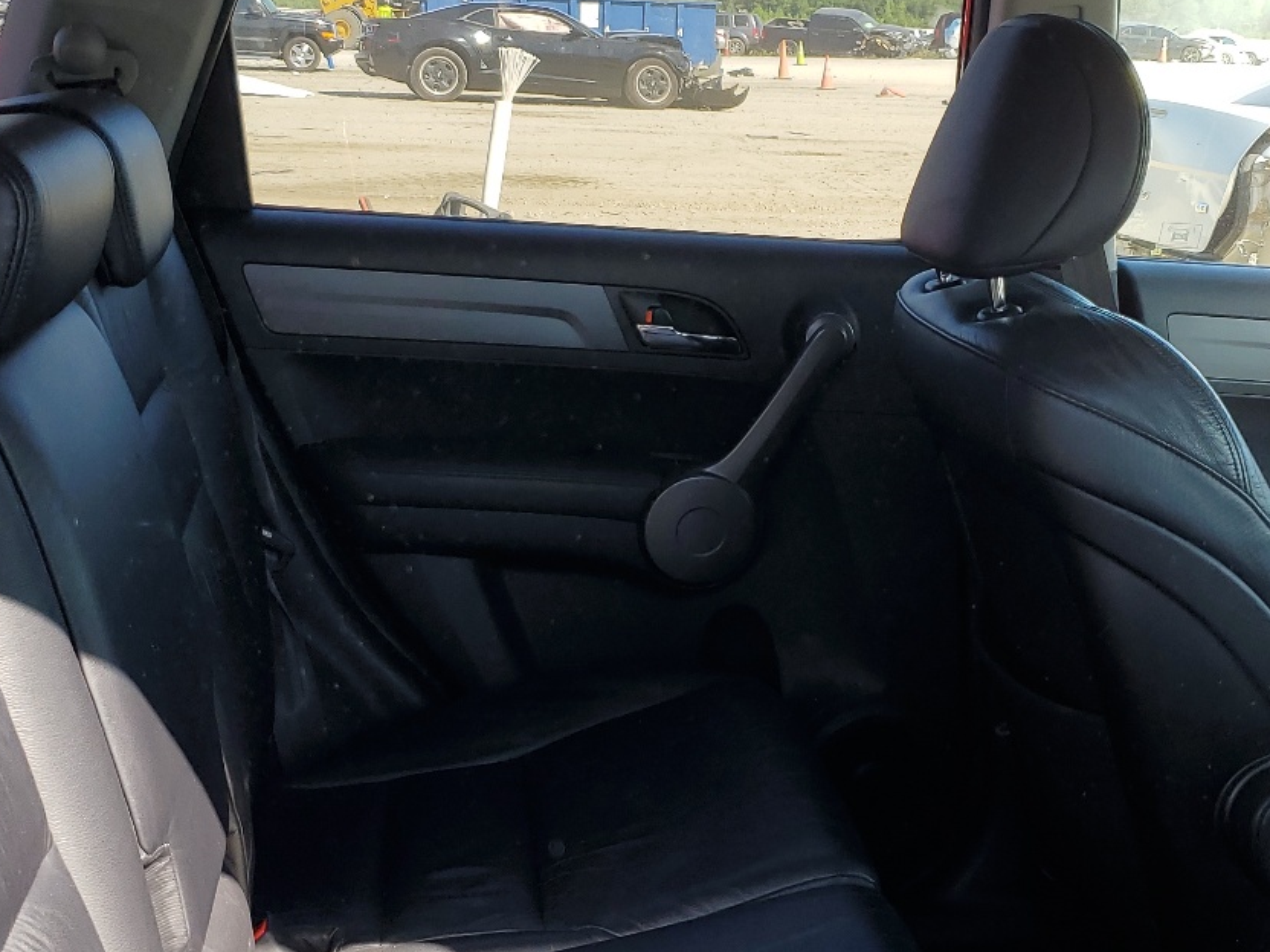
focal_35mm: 50
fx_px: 1834
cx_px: 783
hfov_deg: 38.0
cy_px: 403
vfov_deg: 29.1
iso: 50
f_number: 1.5
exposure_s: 1/500
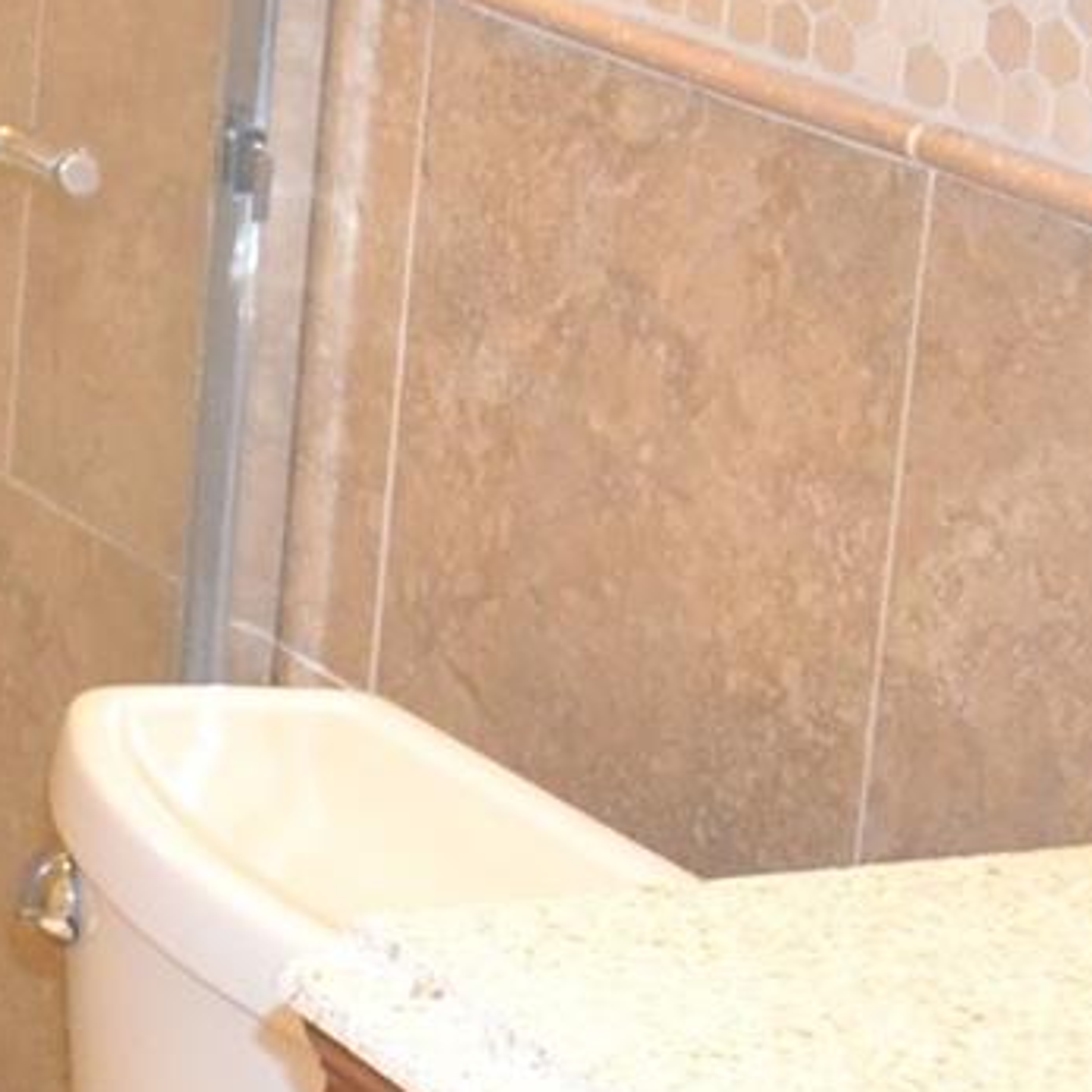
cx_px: -1076
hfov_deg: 11.2
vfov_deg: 12.3
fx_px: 5032
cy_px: 138
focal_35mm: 141
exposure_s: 1/60
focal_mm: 24
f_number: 4.5
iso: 2000
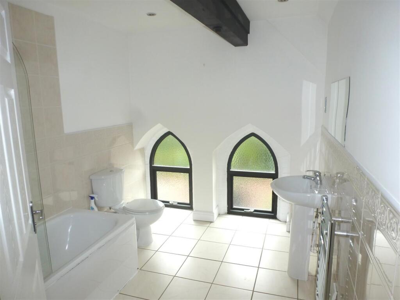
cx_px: 200
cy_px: 150
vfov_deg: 56.8
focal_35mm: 24
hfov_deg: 71.6
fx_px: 277
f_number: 3.3
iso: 125
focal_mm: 4.3
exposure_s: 1/60
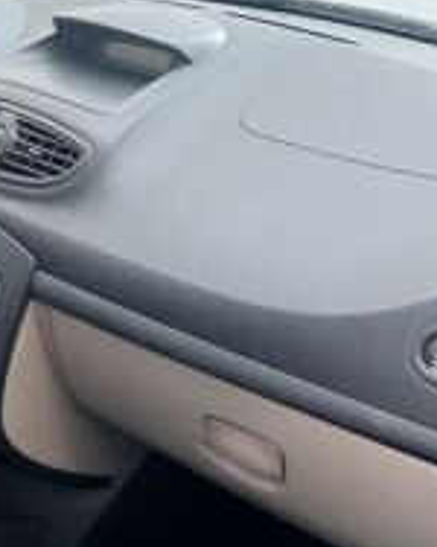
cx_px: -181
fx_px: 1134
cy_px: 272
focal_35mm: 70
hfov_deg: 19.5
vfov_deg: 27.2
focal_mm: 4.04
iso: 566
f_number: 1.8
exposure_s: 1/33.3
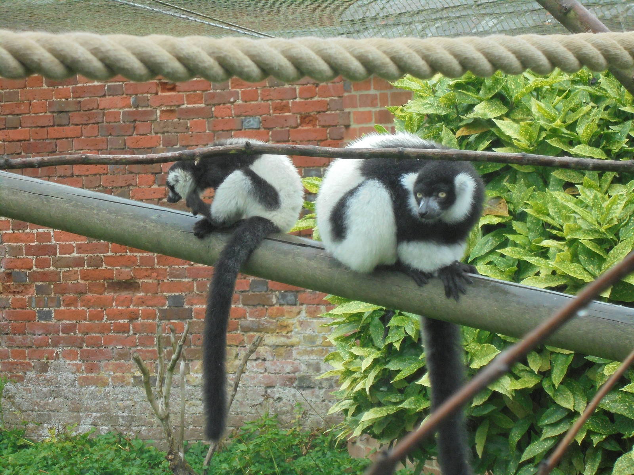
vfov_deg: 12.1
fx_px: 2234
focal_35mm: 122
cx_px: 317
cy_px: 238
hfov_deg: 16.1
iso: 320
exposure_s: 1/250
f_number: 5.6
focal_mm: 21.8
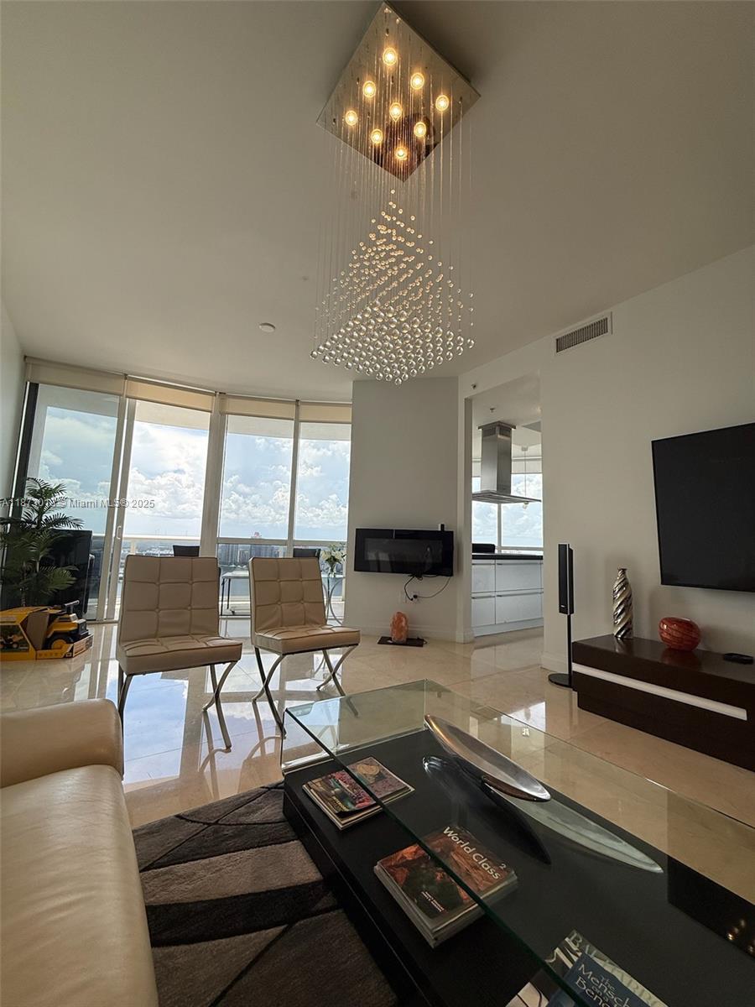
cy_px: 504
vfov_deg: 102.1
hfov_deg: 85.7
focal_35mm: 14
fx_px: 407
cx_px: 378
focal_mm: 2.22
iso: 64
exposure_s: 1/411
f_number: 2.2
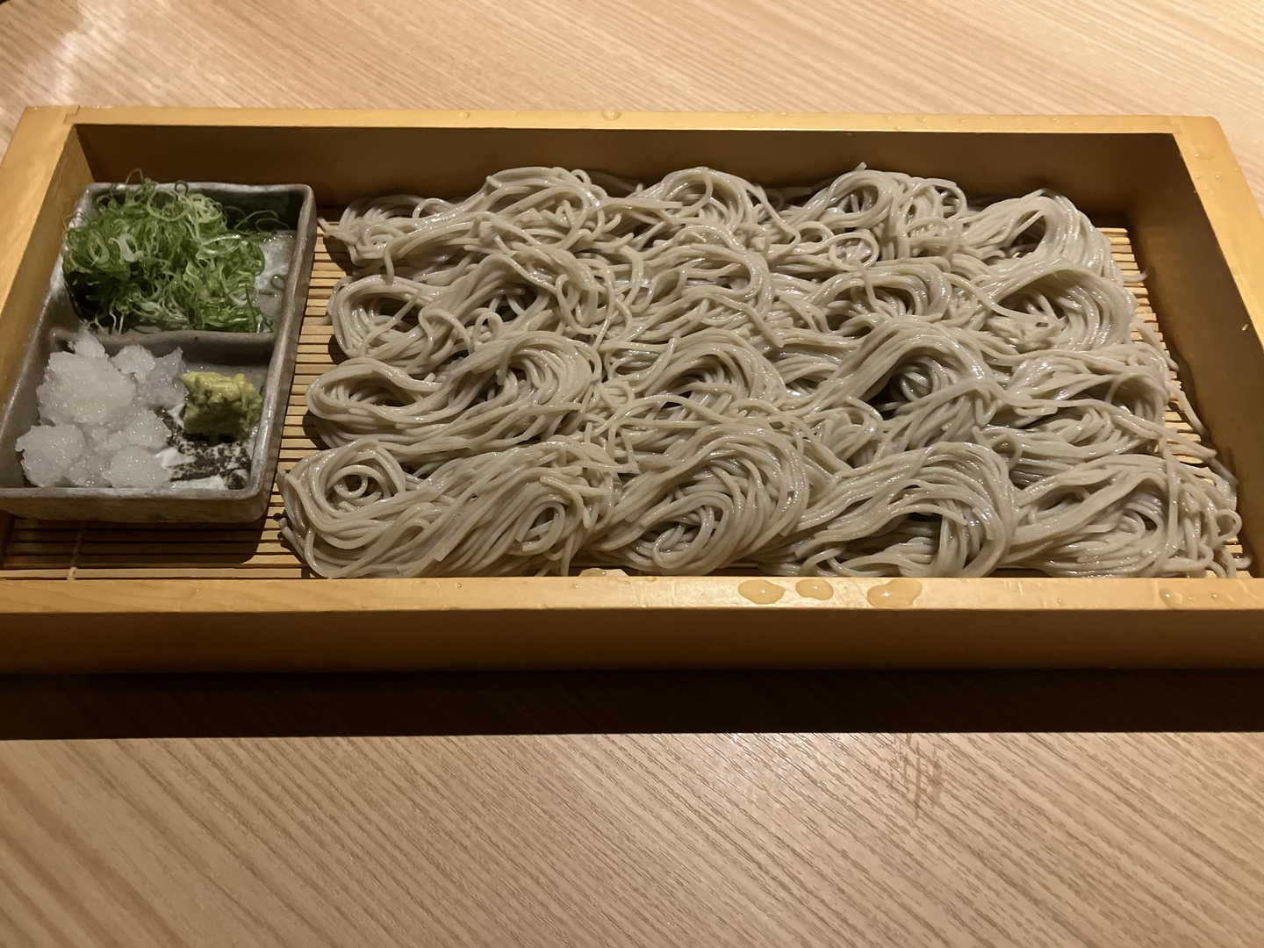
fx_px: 1022
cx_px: 632
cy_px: 474
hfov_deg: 63.4
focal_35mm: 28
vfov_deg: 49.7
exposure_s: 1/38
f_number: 1.8
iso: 400
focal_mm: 3.99
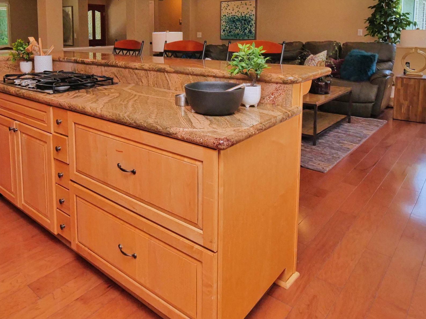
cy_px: 66
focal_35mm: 27
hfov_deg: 64.4
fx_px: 332
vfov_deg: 48.6
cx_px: 159
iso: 800
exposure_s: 1/160
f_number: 7.1
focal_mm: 7
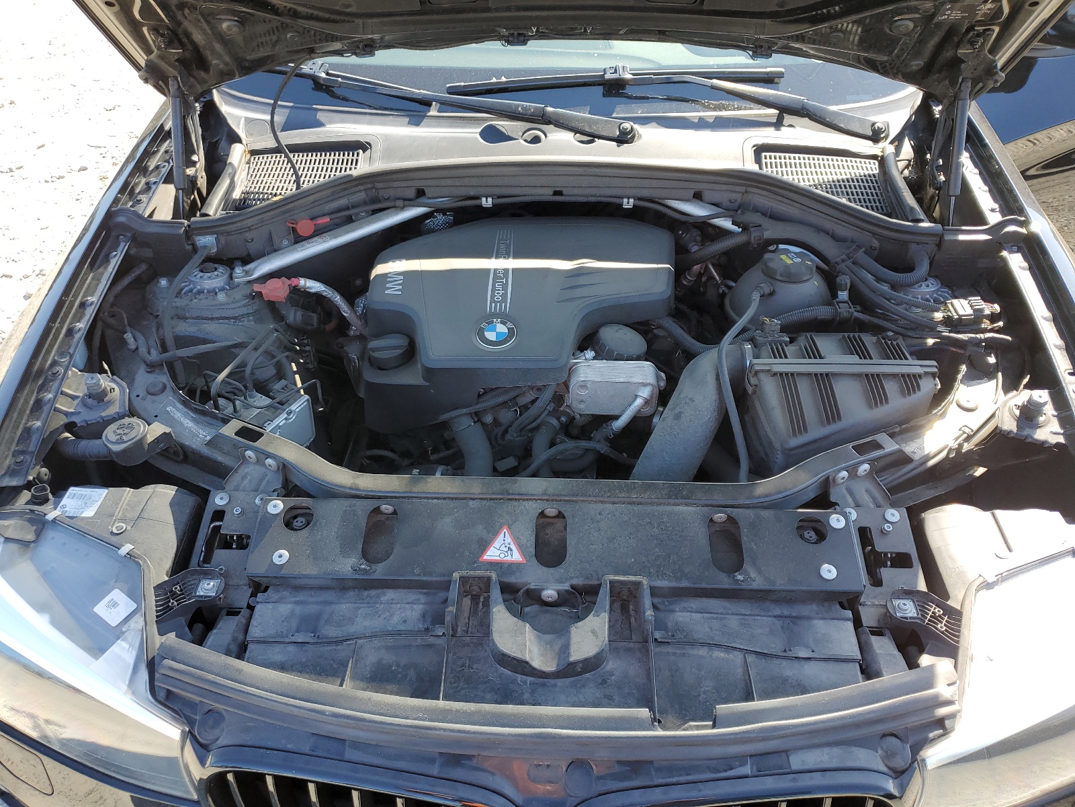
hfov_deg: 67.3
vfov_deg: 53.1
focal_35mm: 26
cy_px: 404
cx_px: 538
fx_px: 807
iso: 50
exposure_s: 1/417
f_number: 1.5
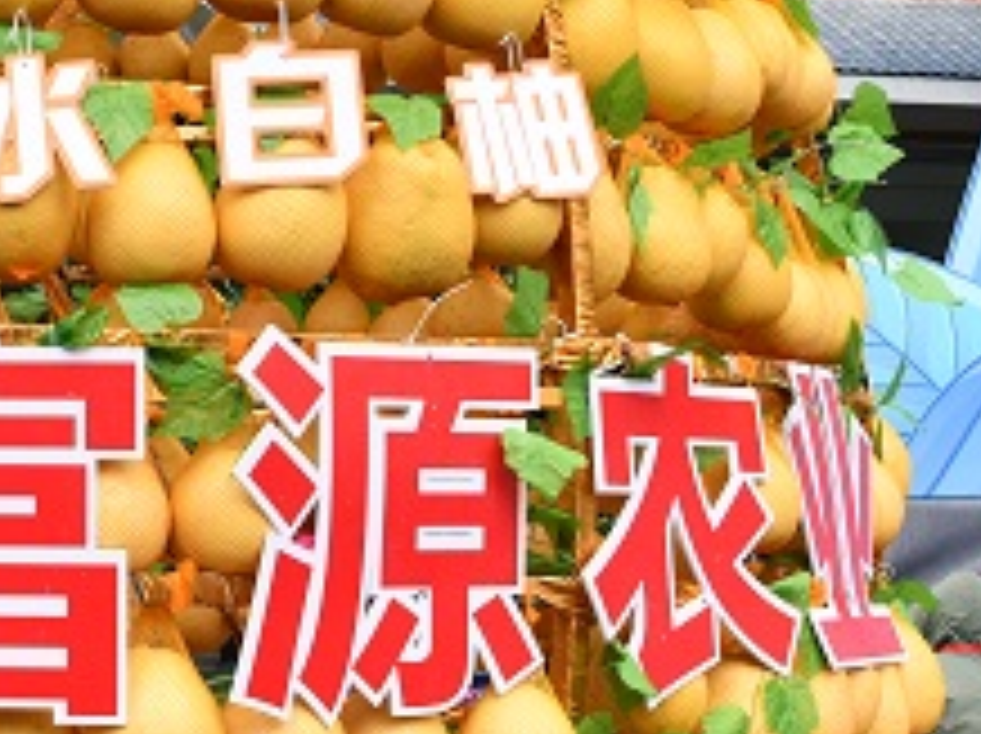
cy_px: 117
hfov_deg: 17.9
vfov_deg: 13.8
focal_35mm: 106
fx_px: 3001
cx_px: -99
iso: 160
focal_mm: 24
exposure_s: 1/200
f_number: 4
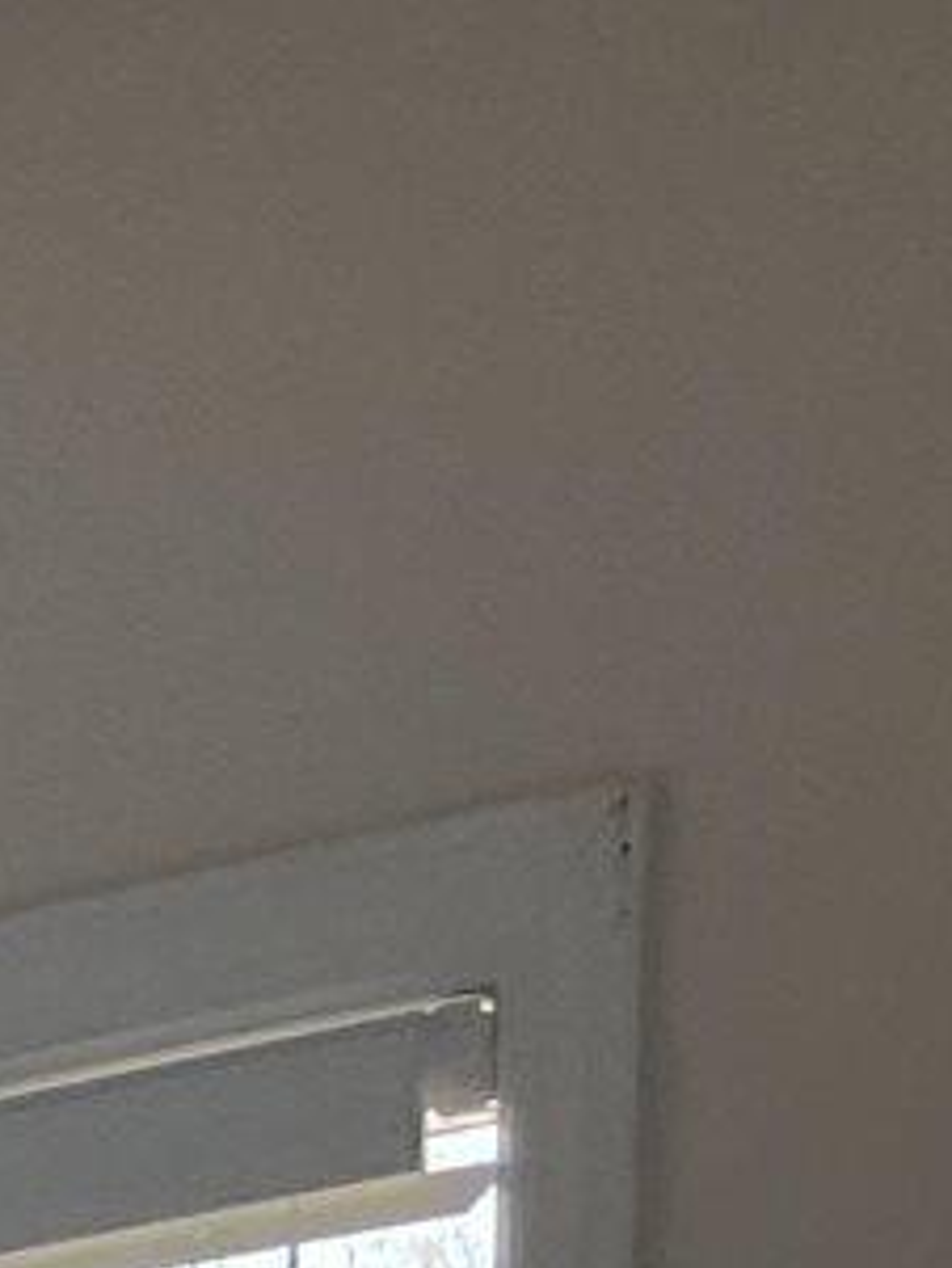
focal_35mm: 199
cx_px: -2603
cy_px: 4343
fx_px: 7292
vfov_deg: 7.9
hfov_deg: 6.3
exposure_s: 1/165
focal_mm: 5.1
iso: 50
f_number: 1.6
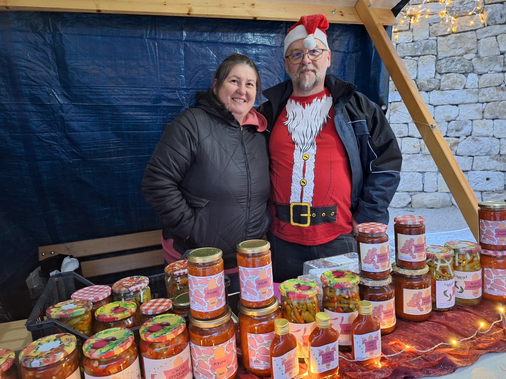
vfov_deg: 58.9
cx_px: 253
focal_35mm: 23
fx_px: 336
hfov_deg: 73.9
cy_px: 190
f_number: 1.8
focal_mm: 5.54
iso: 500
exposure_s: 1/20
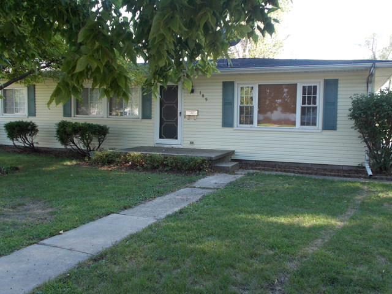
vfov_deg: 41.8
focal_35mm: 34
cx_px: 196
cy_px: 147
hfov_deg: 54.0
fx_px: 385
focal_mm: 6
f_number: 3.6
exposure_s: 1/60
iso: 80
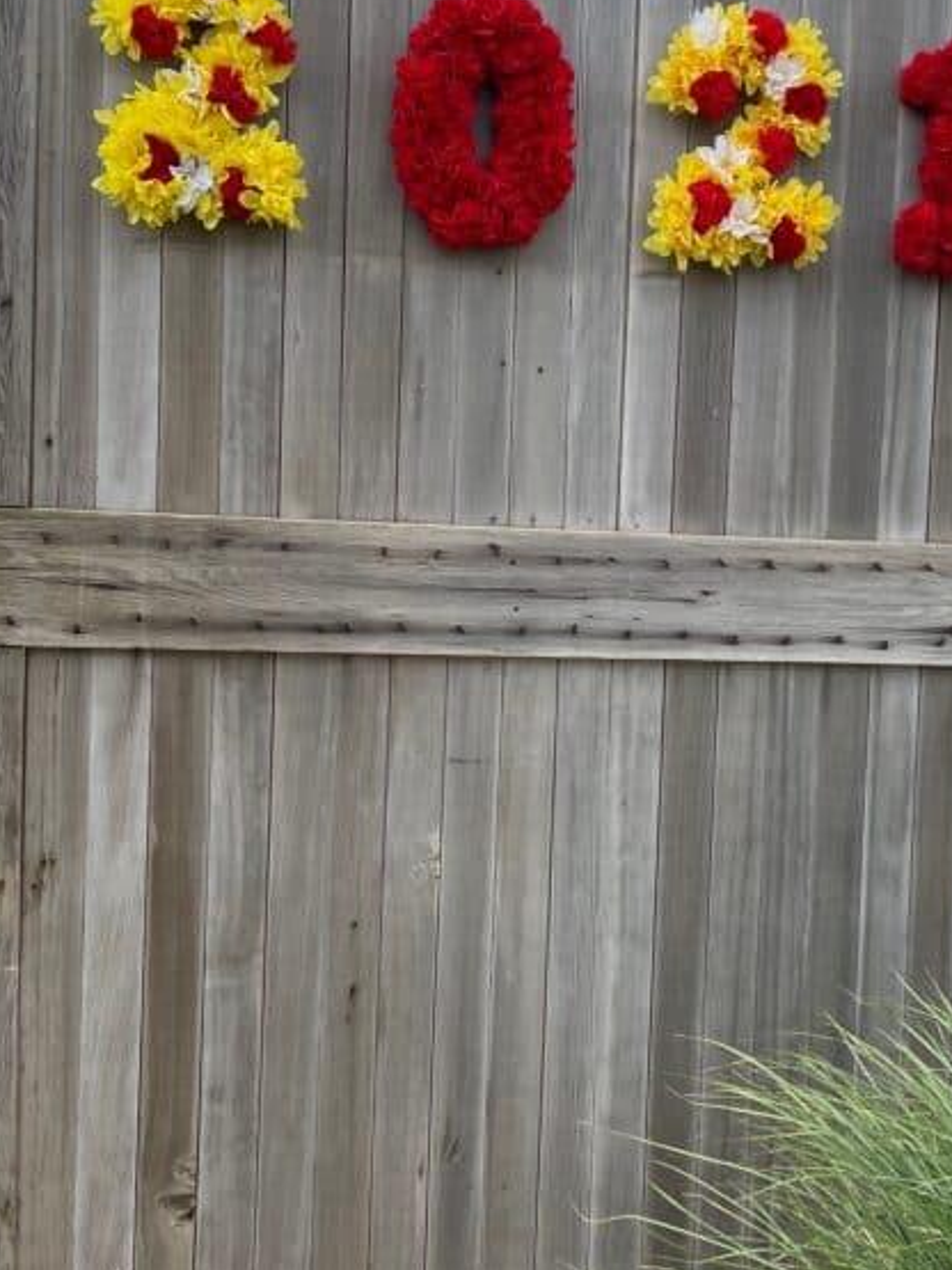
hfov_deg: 30.1
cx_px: 611
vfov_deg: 39.7
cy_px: 622
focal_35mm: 48
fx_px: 1761
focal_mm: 4.2
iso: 32
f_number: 1.6
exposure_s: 1/1208
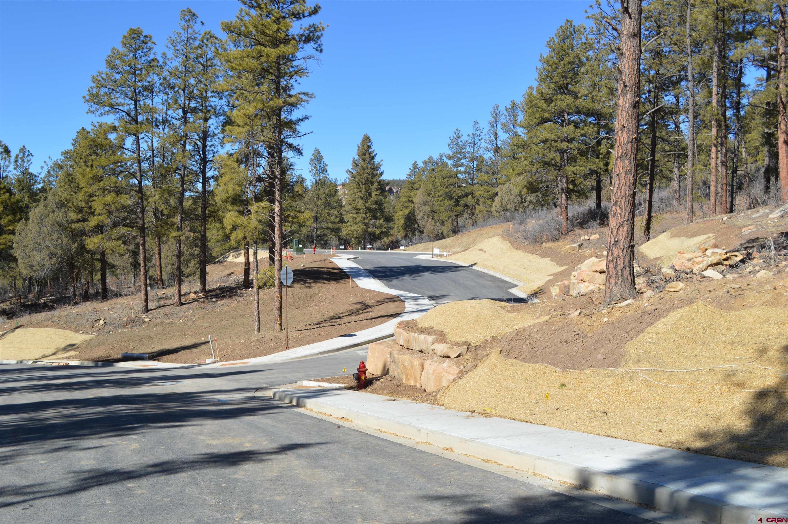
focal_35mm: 36
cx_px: 394
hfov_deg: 53.2
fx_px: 787
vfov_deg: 36.8
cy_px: 262
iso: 100
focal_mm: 24
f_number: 7.1
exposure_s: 1/200
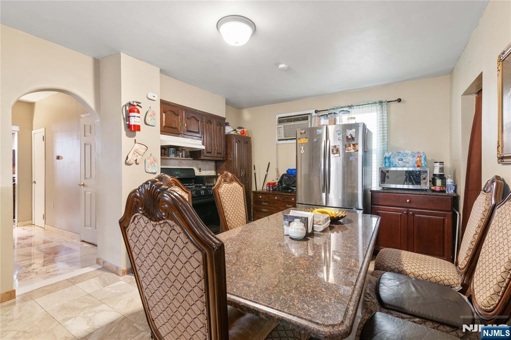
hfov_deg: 96.8
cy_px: 170
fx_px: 227
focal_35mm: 16
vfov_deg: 73.7
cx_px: 256
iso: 800
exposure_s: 1
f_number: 8
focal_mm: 16
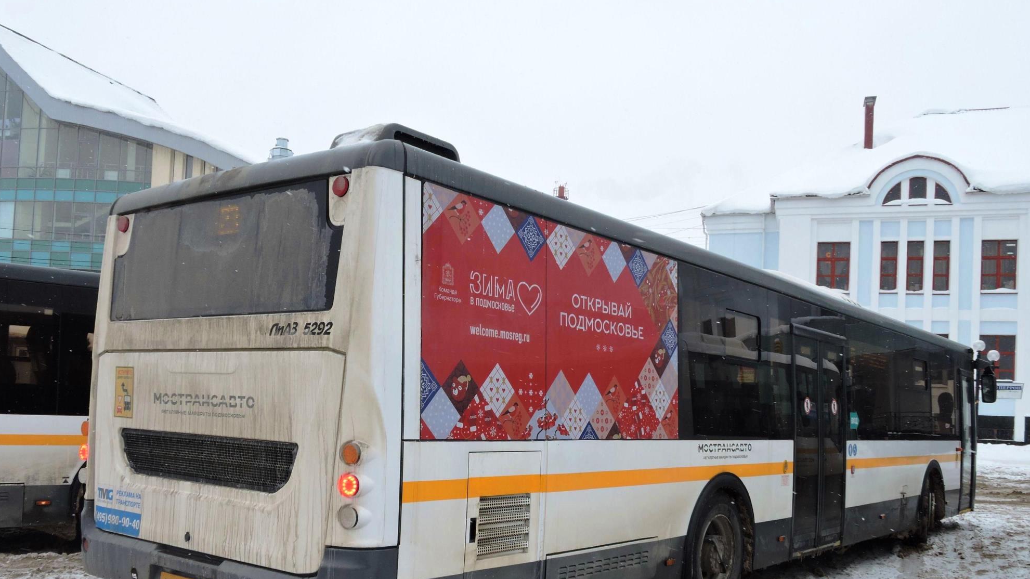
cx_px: 514
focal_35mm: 33
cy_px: 376
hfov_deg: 59.5
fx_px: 901
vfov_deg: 35.4
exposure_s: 1/320
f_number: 3.5
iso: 100
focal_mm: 5.4
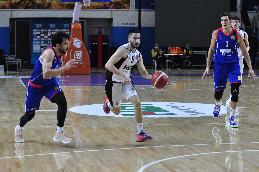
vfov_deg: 13.0
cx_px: 130
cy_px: 86
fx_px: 754
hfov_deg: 19.5
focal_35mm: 105
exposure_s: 1/800
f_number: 2.8
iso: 800
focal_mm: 70
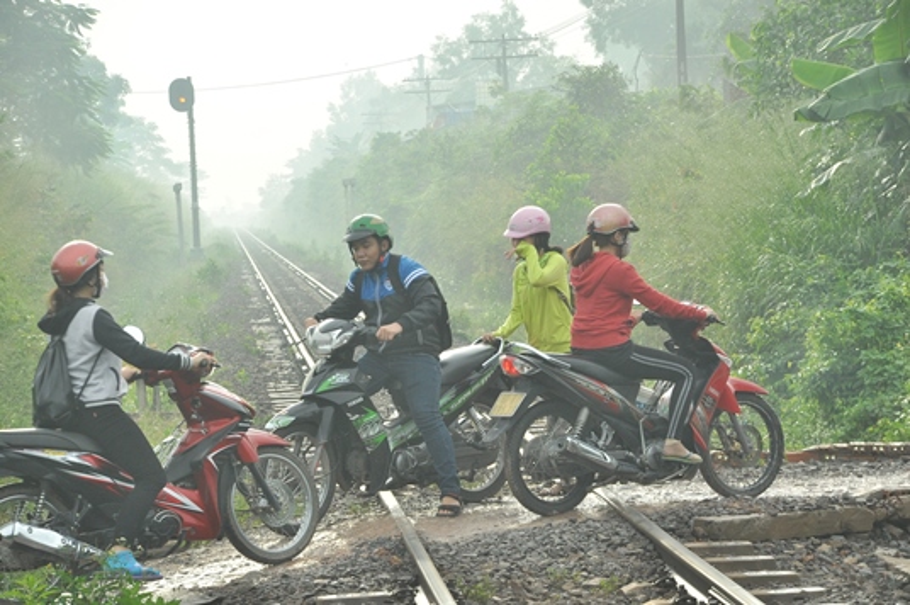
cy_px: 302
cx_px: 455
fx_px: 3787
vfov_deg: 9.1
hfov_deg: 13.7
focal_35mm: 150
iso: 640
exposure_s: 1/800
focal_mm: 100
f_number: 6.3
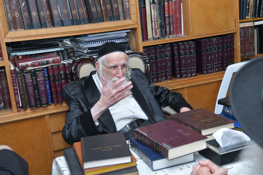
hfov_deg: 38.2
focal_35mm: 52
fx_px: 380
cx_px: 132
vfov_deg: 26.0
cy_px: 88
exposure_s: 1/125
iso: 1250
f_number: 5.6
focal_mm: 52
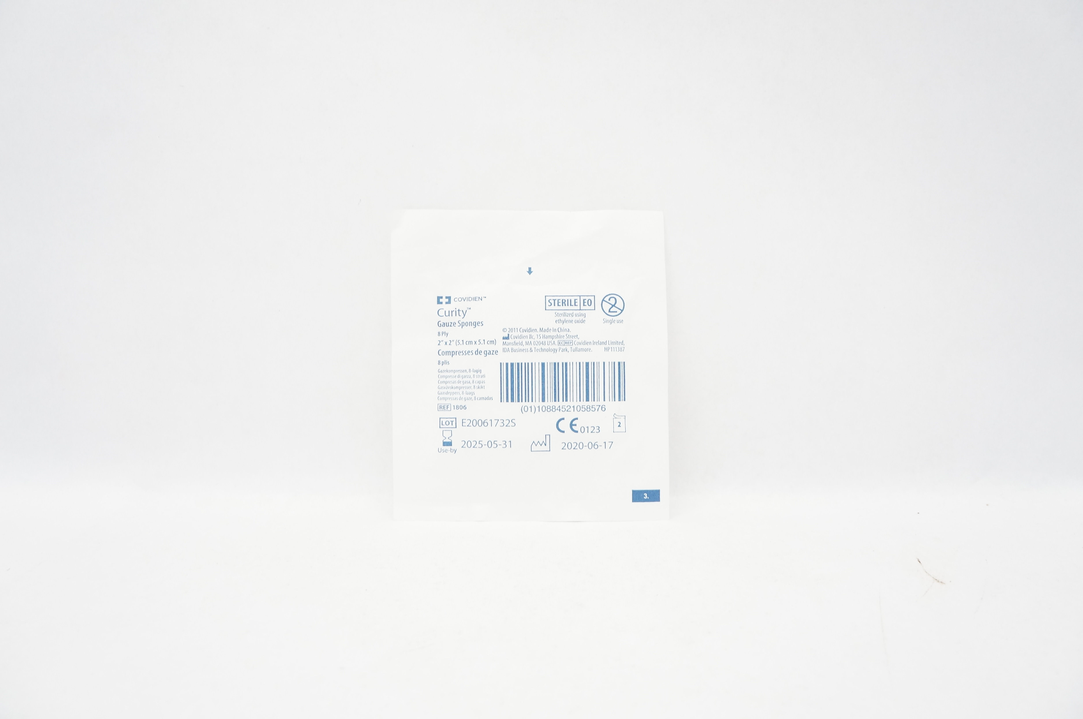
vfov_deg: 47.8
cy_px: 360
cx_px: 542
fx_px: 811
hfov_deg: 67.4
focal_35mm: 27
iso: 800
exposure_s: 1/50
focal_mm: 18
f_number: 6.3
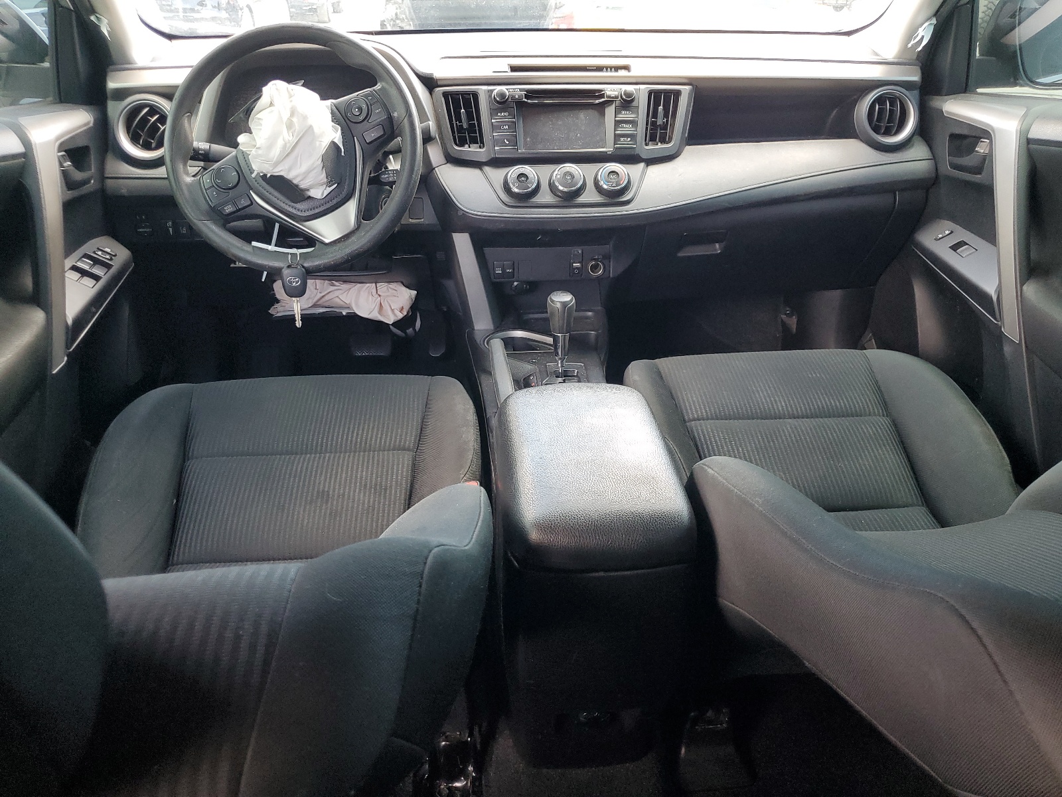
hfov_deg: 67.3
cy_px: 398
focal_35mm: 26
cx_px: 531
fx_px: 798
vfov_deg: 53.1
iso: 99
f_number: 1.5
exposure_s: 1/120
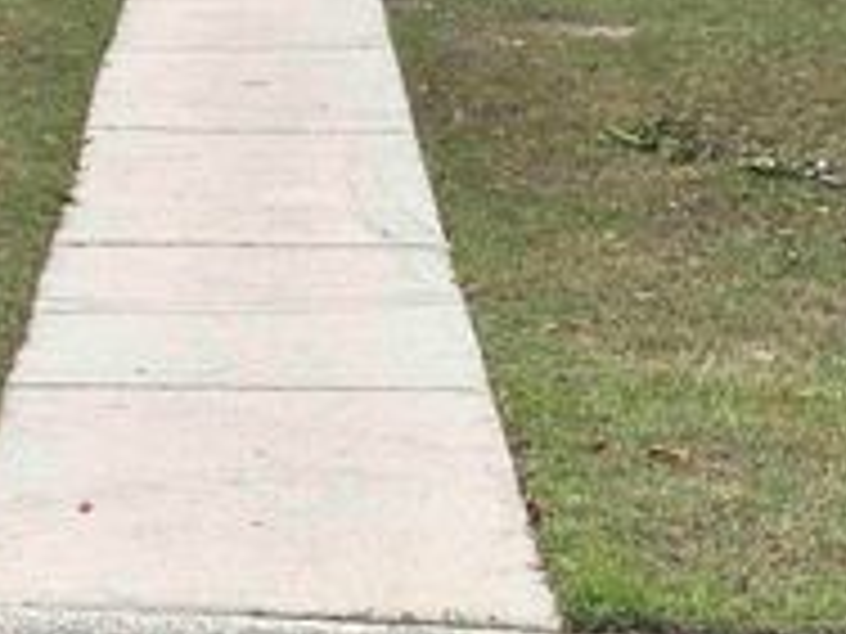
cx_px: 68
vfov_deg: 11.3
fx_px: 3128
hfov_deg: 15.2
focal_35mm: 128
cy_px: -169
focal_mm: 6.86
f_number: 1.78
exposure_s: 1/130
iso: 80
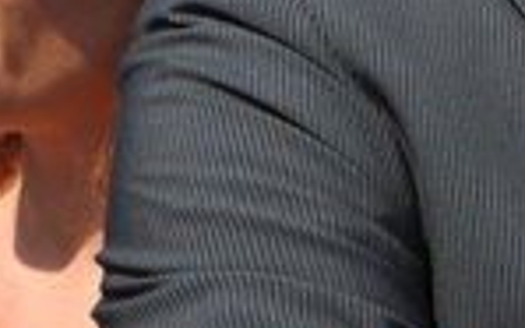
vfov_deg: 7.2
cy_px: -159
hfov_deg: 10.4
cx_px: 1202
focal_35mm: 178
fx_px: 2546
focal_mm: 24
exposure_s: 1/500
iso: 400
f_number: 11
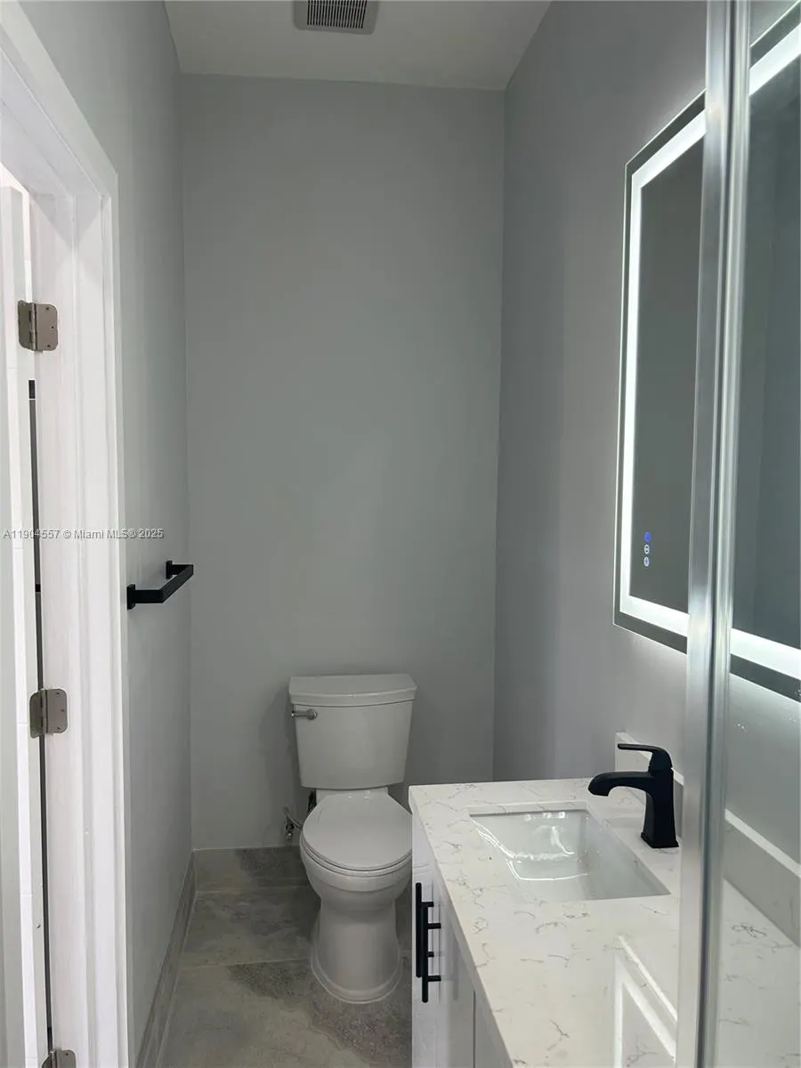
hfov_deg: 53.1
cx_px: 400
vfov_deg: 67.3
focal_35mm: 26
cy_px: 534
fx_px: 802
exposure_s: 1/120
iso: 80
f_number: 1.5
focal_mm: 5.7
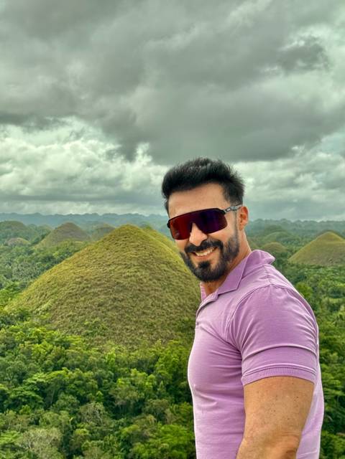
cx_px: 172
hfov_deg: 30.3
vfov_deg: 39.7
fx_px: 638
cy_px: 230
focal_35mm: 48
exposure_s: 1/2331
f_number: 1.78
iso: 64
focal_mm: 6.76
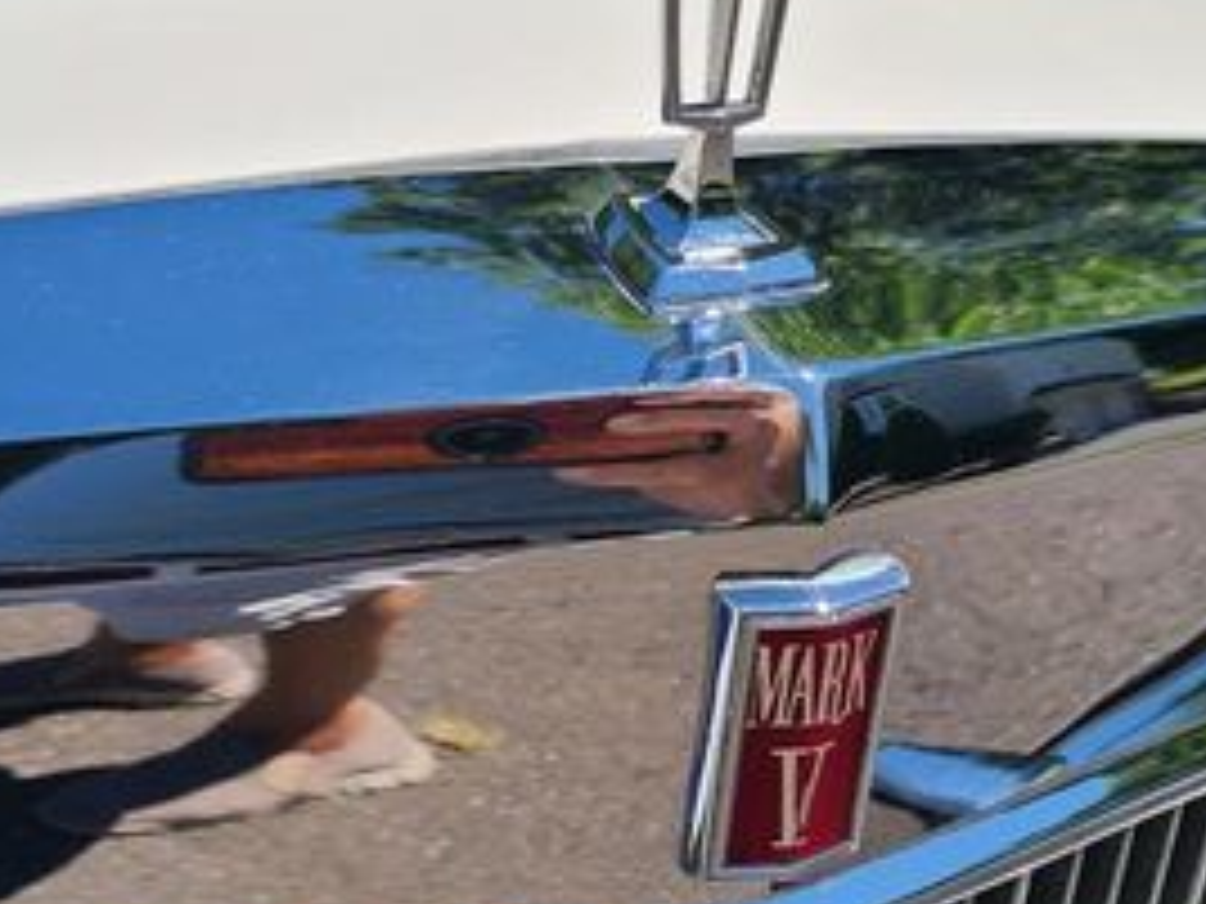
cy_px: 535
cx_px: 598
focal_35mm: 62
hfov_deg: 31.2
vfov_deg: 23.6
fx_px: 2160
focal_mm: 5.4
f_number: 1.8
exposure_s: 1/2701
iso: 40
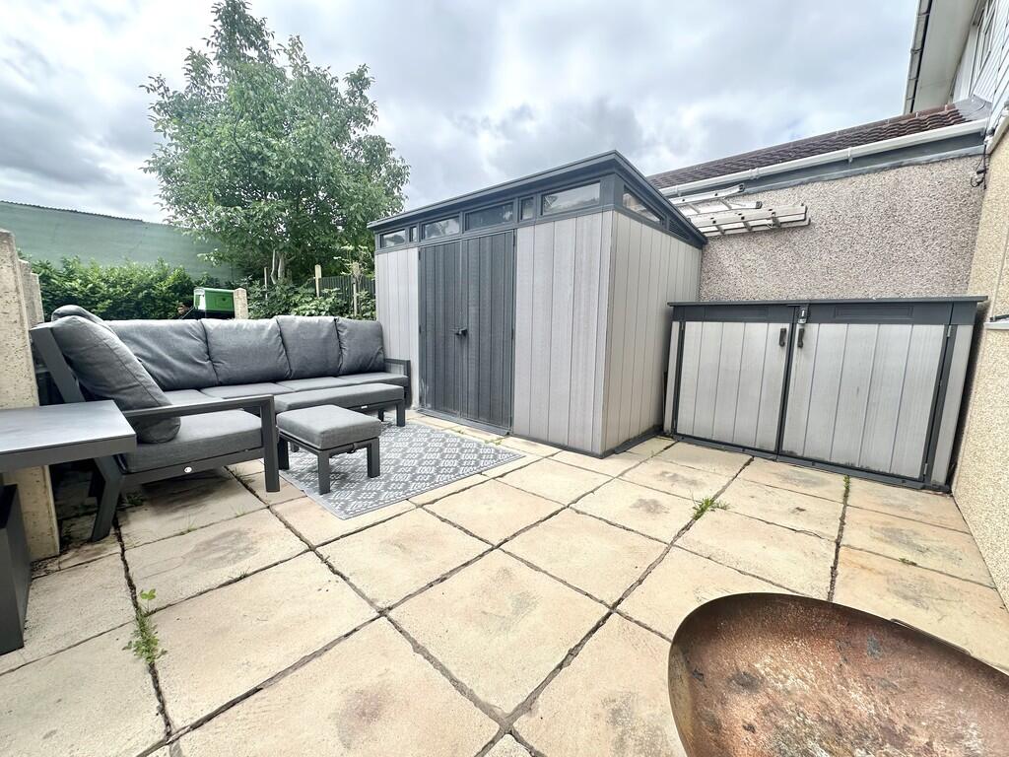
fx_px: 408
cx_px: 504
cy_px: 378
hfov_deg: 102.1
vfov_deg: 85.7
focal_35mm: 14
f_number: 2.2
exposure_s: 1/1125
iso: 50
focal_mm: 2.22
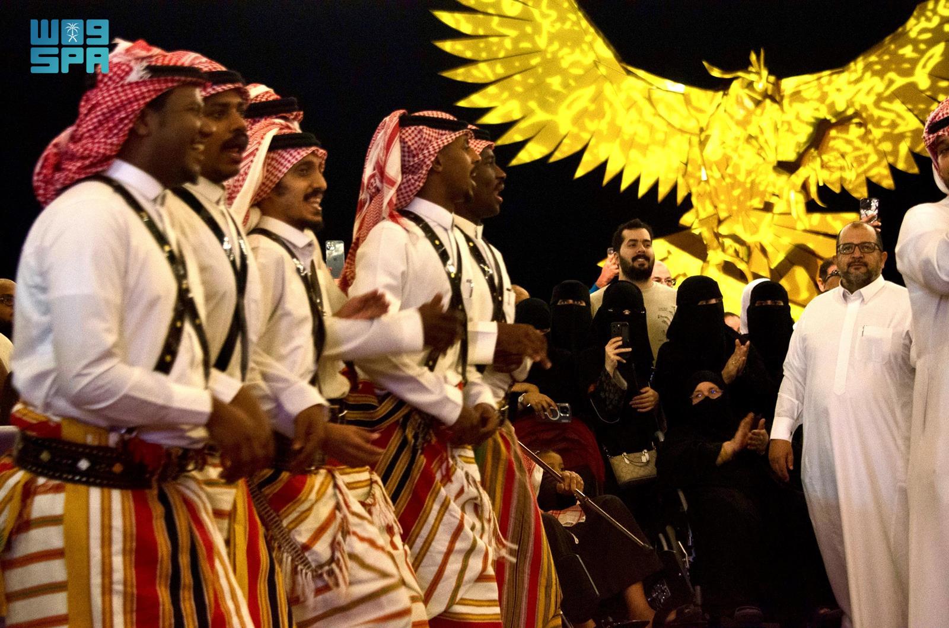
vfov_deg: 14.6
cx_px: 474
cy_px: 314
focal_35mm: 93
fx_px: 2446
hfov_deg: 22.0
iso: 2000
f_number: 5.6
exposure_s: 1/80
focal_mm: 62
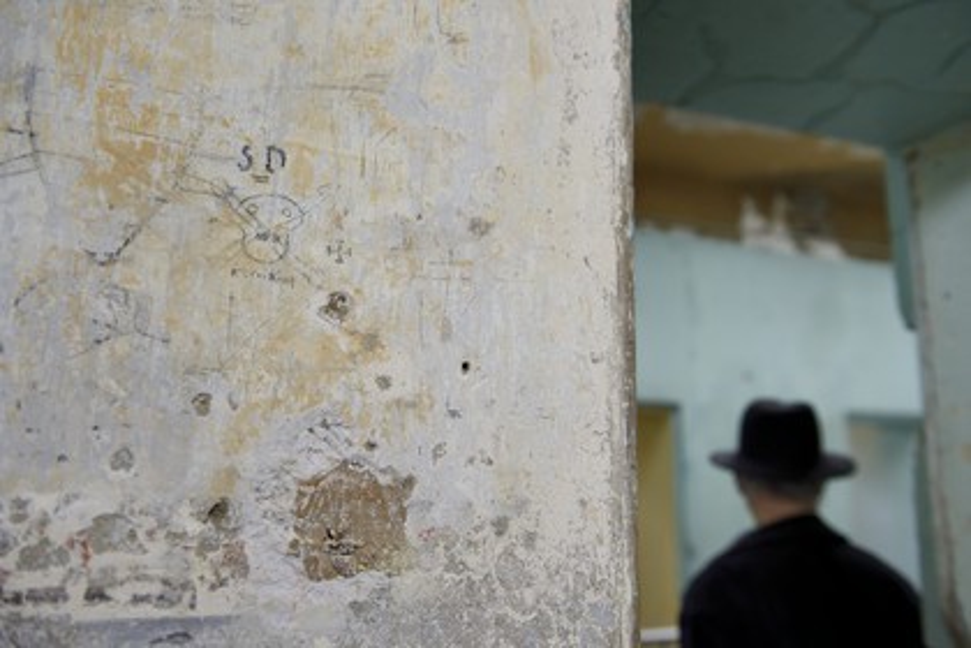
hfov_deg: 54.4
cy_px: 324
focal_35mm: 35
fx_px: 944
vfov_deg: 37.9
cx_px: 486
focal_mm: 35
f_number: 3.5
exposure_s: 1/100
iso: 400
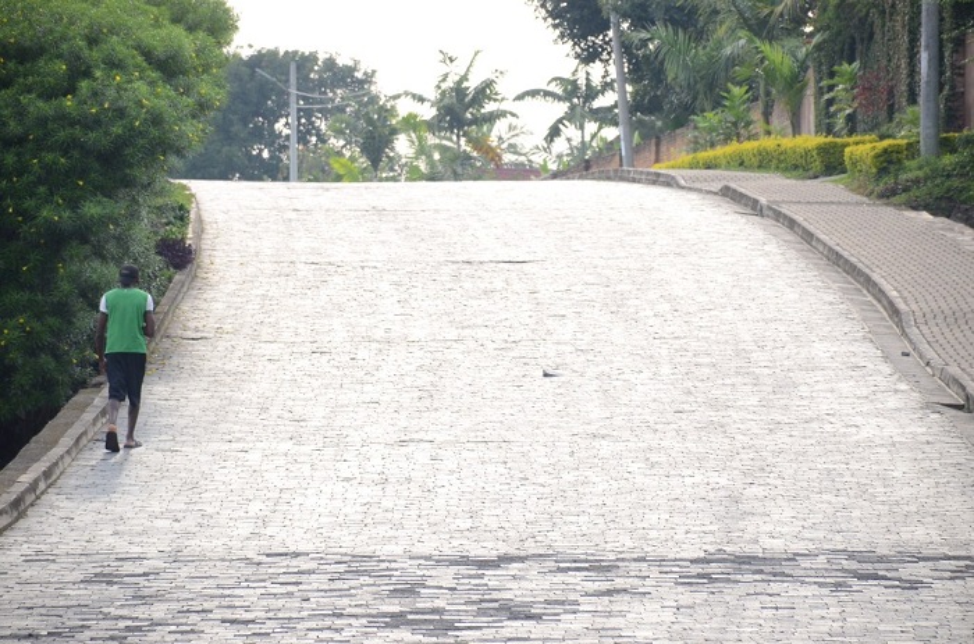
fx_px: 5668
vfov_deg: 6.5
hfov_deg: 9.8
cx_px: 487
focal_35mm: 210
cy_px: 322
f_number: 5.6
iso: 500
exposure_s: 1/400
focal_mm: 140
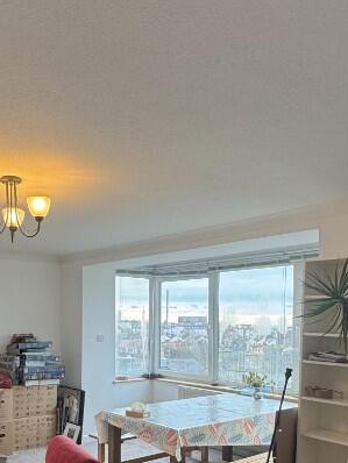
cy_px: 334
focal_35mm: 36
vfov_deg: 49.7
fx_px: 482
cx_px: 121
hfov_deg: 39.3
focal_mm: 2.22
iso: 100
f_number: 2.2
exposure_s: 1/100
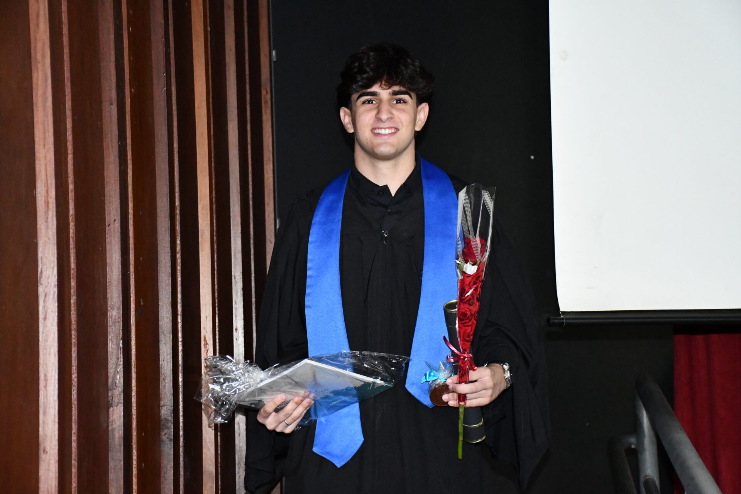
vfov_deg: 17.5
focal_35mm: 78
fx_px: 1605
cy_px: 247
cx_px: 370
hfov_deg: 26.0
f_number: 4.8
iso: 6400
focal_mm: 52
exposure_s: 1/60
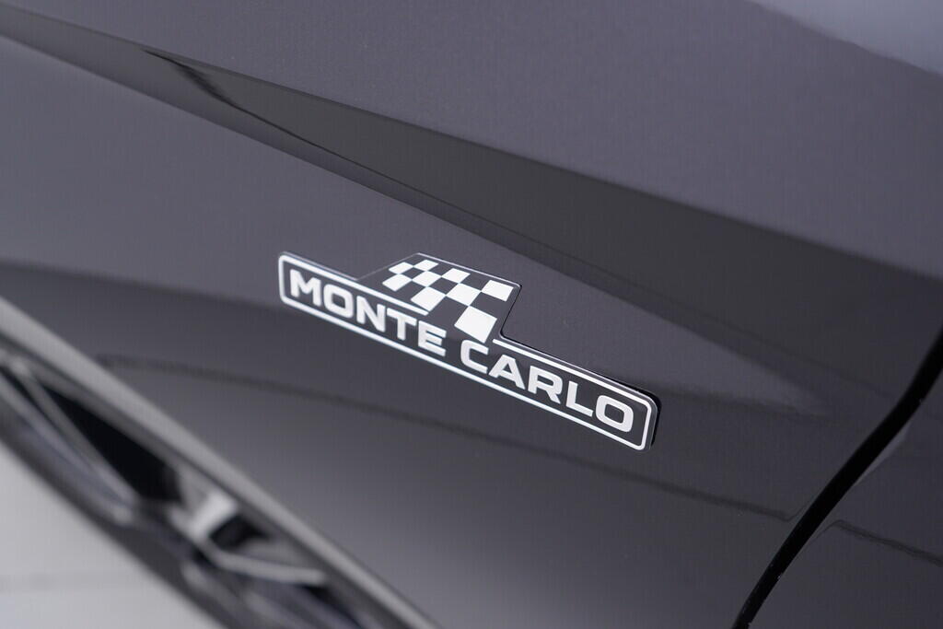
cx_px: 472
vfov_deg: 36.9
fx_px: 943
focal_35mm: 36
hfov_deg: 53.1
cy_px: 314
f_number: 3.2
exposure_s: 1/50
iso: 125
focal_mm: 24
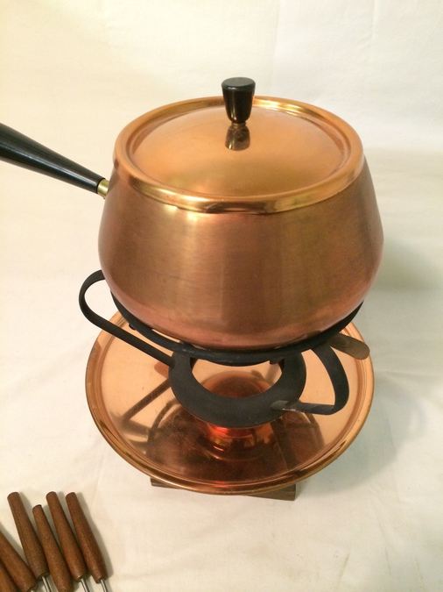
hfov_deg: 46.8
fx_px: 512
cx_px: 222
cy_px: 296
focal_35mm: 30
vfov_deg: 60.0
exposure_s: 1/15
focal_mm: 4.12
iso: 320
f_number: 2.2
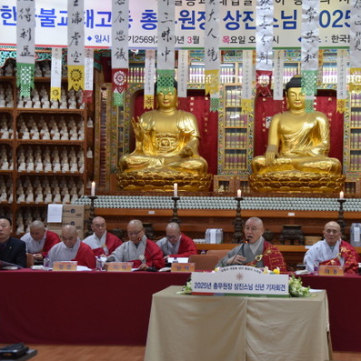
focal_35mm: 72
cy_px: 181
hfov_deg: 23.8
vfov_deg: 24.0
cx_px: 249
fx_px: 850
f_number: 4.5
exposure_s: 1/60
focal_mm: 56
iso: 1600
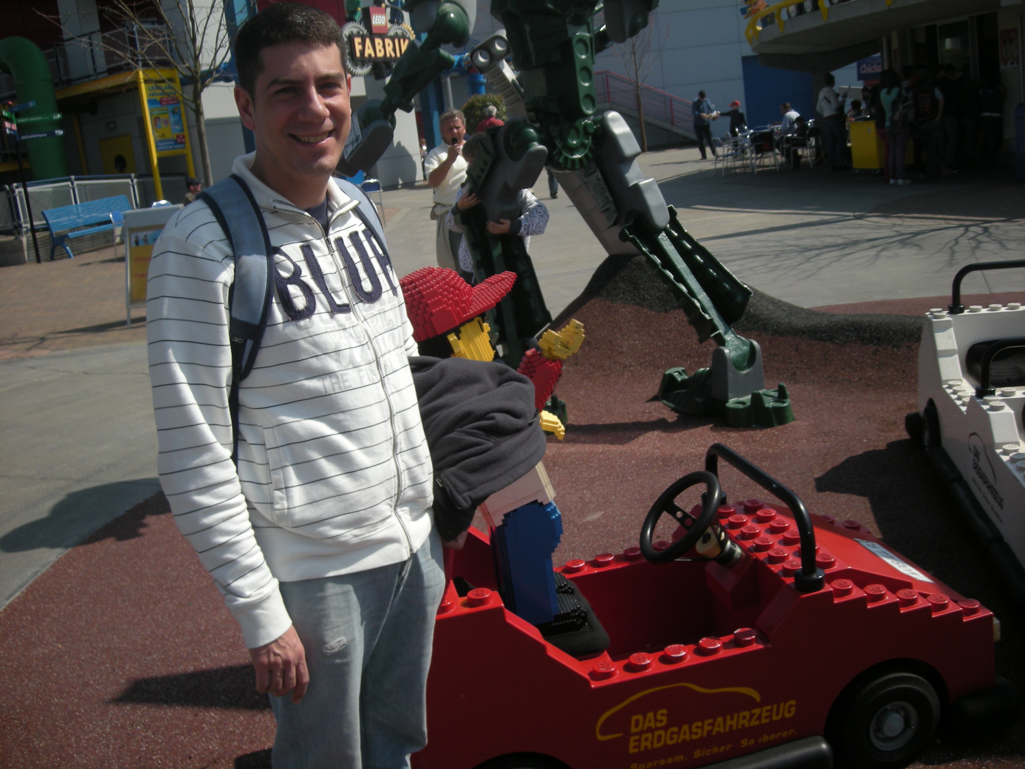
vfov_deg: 40.7
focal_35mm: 35
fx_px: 1036
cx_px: 512
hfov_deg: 52.6
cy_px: 384
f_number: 5.7
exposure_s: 1/379
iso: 64
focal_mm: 5.7
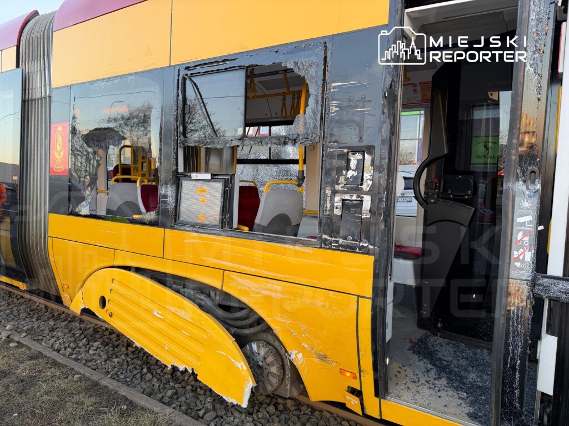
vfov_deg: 56.8
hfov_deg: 71.6
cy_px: 213
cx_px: 284
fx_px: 394
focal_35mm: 24
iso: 64
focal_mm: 6.76
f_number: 1.78
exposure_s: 1/184
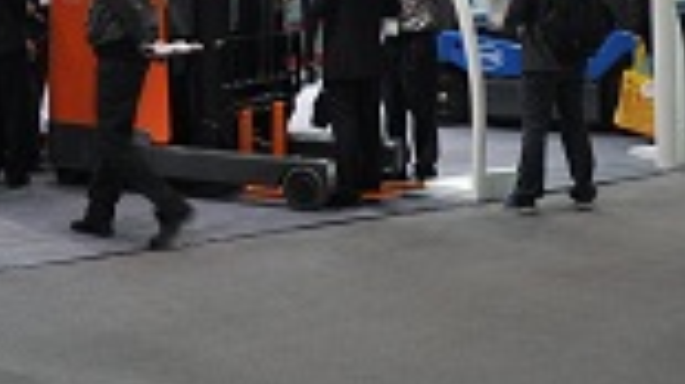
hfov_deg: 25.6
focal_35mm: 82
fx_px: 1489
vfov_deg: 13.5
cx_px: 172
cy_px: -256
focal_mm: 18
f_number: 4.5
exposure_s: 1/20
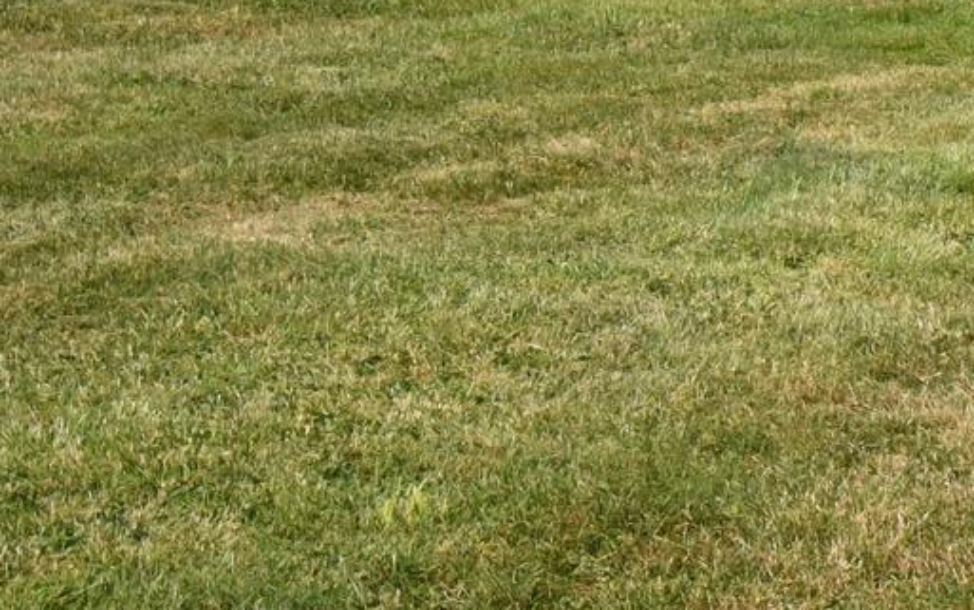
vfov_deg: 9.9
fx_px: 3240
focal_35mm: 122
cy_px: -672
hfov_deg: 16.0
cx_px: 1352
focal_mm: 20
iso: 800
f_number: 5.6
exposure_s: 1/5000
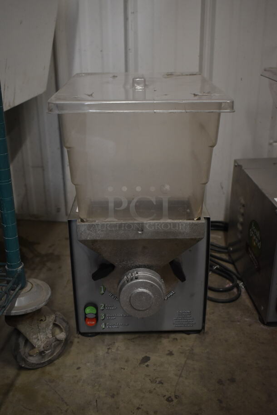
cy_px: 208
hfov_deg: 35.5
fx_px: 432
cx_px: 138
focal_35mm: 38
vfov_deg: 51.3
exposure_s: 1/60
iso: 1100
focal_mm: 25
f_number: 4
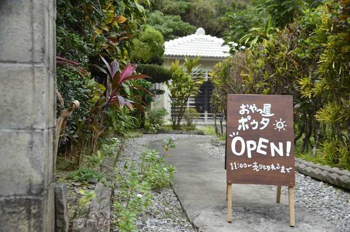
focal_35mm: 39
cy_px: 116
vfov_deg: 34.1
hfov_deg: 49.6
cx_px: 175
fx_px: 378
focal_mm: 26
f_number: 3.8
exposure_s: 1/4000
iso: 1600
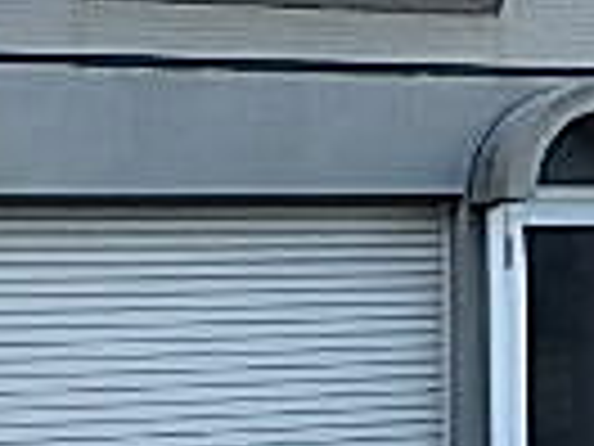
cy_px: -234
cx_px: 536
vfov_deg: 13.6
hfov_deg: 18.9
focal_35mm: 102
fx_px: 1750
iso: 125
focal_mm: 3.7
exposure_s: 1/200
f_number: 3.5
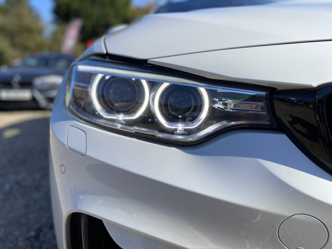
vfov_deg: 53.1
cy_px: 124
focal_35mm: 26
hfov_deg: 67.3
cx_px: 166
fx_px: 249
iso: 32
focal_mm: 4.25
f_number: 1.8
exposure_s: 1/2463
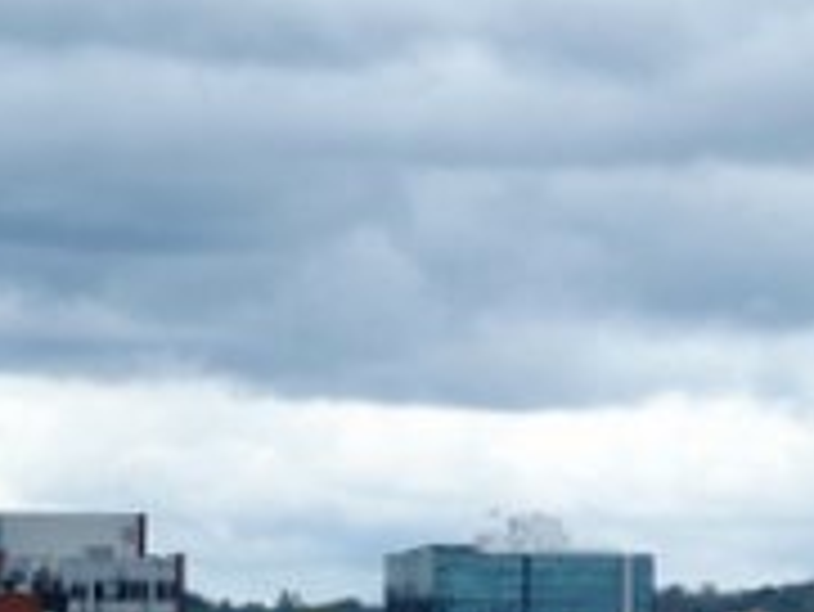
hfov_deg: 4.5
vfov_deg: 3.4
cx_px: 706
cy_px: 554
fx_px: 10306
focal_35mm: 438
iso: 100
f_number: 4
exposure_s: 1/800
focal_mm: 35
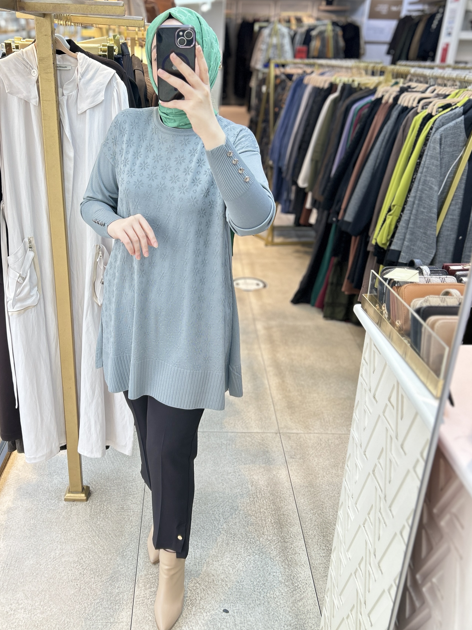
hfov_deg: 45.3
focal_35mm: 31
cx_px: 197
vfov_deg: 58.3
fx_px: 564
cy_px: 299
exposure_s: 1/100
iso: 80
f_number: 1.5
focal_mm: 5.7
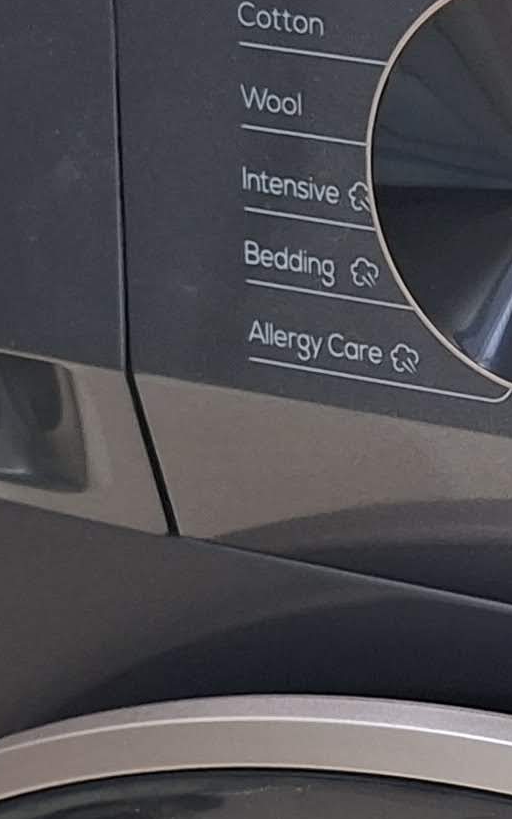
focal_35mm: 119
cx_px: 1188
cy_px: 421
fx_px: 2656
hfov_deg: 9.8
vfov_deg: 17.5
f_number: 1.8
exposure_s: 1/33
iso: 400
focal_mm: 5.54
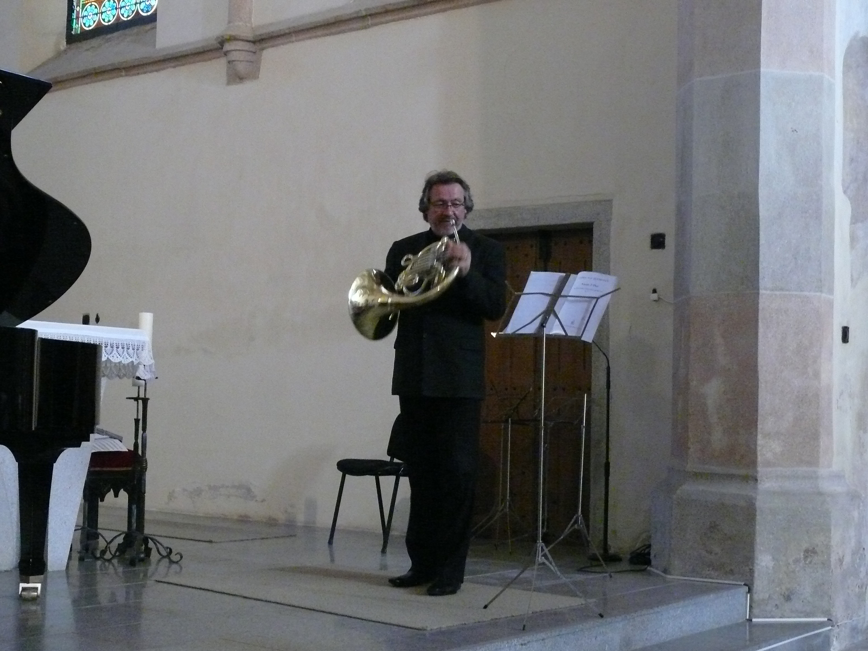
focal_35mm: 50
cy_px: 326
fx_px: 1254
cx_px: 434
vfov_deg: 29.1
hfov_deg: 38.2
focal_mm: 9.2
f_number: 3.2
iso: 800
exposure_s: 1/20
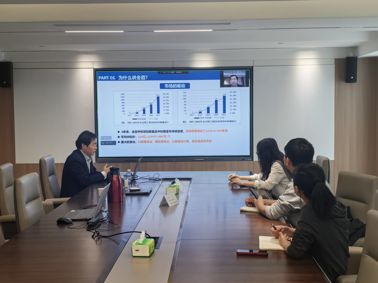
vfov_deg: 28.0
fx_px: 568
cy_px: 142
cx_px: 189
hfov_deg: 36.8
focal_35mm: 52
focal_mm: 6.98
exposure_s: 1/100
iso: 250
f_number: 4
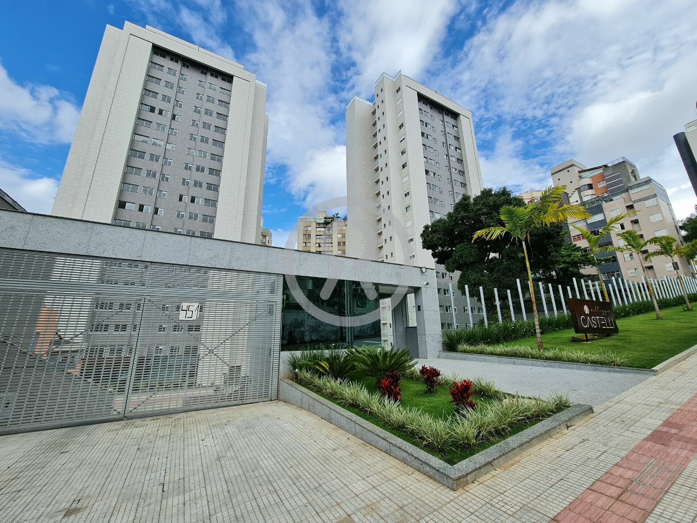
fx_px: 262
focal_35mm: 13
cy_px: 262
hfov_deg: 106.2
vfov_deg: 89.9
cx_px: 348
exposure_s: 1/1516
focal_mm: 2.2
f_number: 2.2
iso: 64
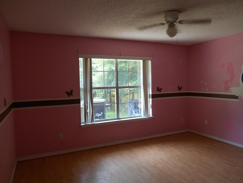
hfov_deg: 67.3
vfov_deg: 53.1
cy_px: 92
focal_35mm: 26
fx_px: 183
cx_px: 122
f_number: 3.4
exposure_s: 1/30
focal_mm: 4.7
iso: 100
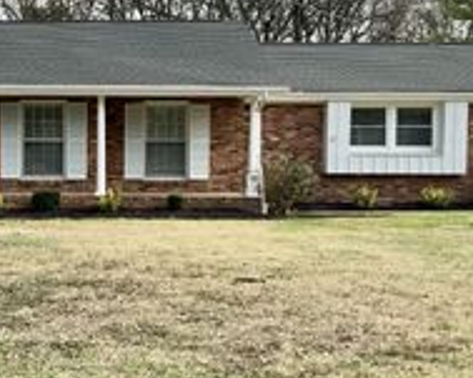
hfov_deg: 24.3
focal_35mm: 75
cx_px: 3
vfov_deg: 20.4
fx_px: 1049
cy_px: 192
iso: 16
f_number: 1.8
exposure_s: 1/691
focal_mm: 3
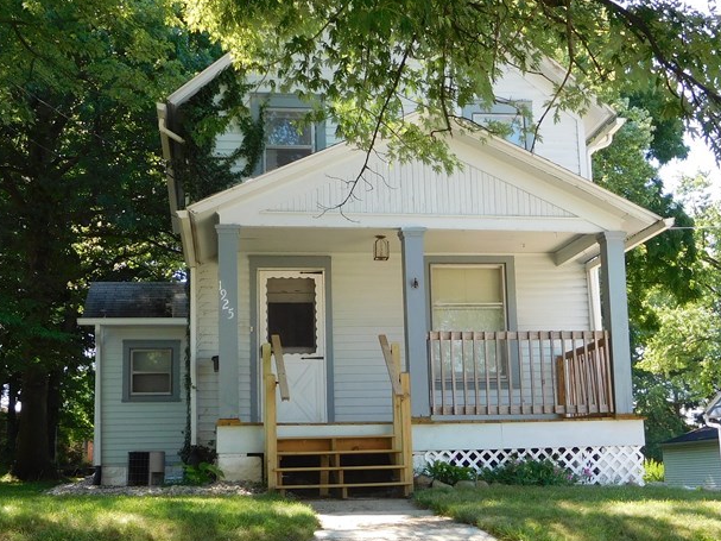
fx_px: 1125
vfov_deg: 27.0
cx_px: 363
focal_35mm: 54
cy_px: 327
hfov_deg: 35.5
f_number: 3.6
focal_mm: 5.7
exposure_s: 1/160
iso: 125
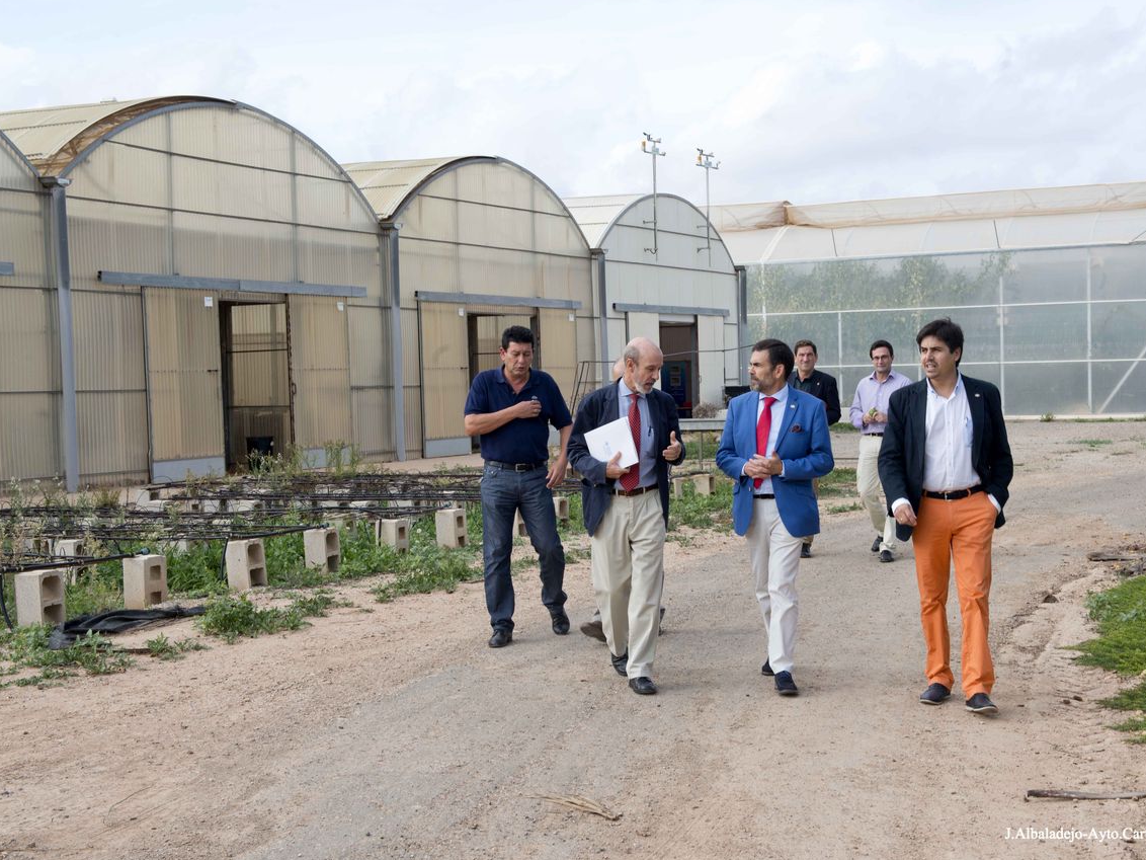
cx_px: 621
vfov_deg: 27.5
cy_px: 428
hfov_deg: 36.1
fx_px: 1755
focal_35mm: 53
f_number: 10
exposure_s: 1/100
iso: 200
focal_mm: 48
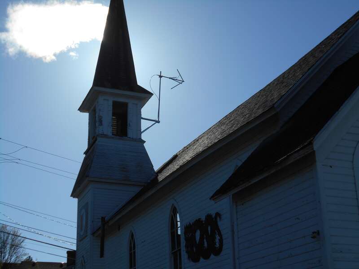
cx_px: 180
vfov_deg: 26.1
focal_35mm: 56
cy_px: 134
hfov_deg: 34.3
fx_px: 581
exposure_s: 1/1600
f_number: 4.9
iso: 80
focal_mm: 10
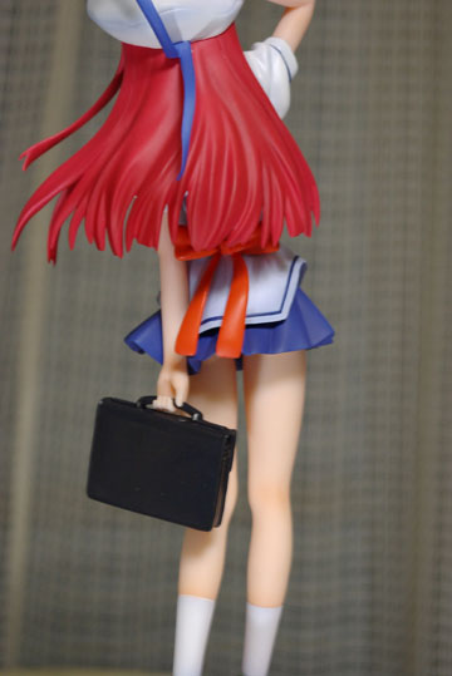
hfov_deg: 16.6
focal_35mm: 82
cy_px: 338
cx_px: 226
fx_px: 1552
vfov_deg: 24.6
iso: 800
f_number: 8
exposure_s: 1/10
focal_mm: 55
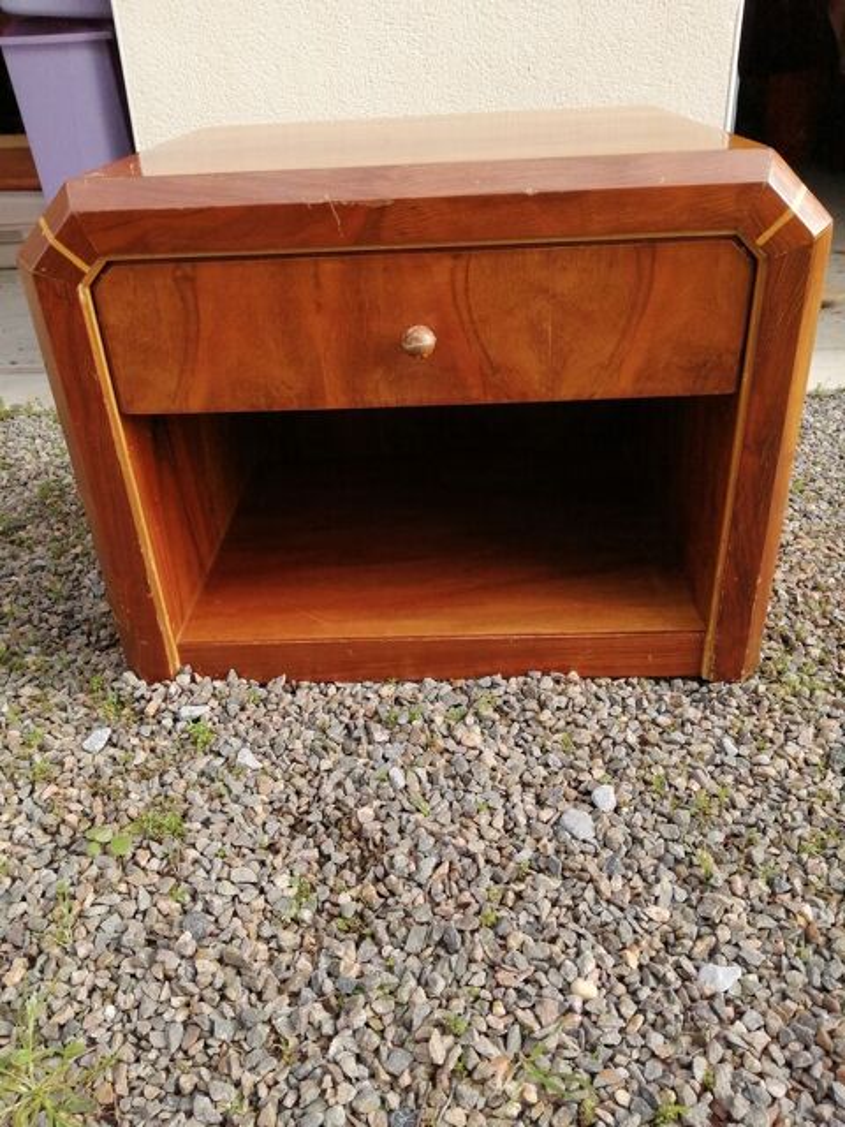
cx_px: 422
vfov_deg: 67.3
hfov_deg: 53.1
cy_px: 564
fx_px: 846
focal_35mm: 26
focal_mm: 3.46
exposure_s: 1/900
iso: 100
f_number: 1.8
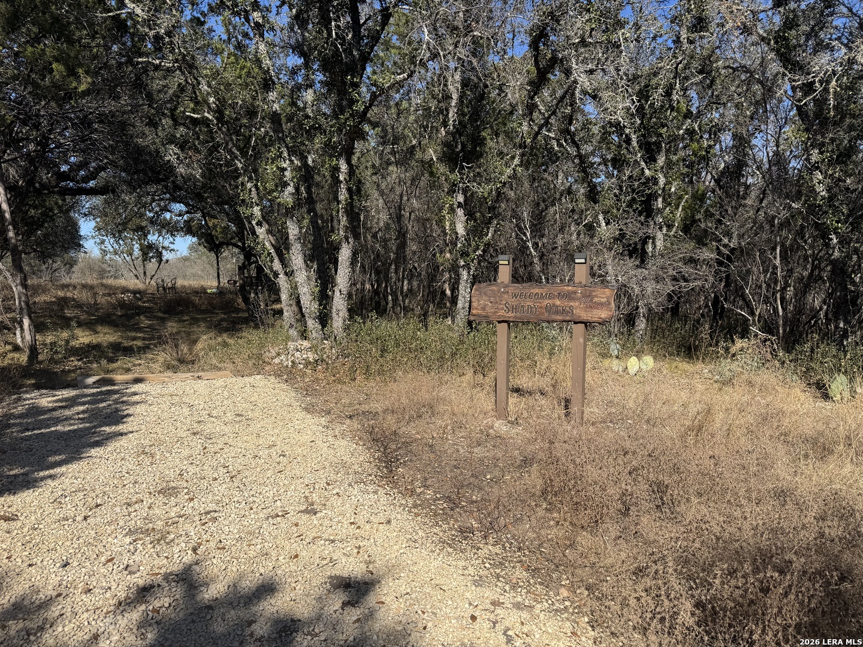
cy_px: 324
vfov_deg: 56.8
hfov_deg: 71.6
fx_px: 598
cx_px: 432
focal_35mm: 24
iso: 80
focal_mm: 6.76
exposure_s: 1/4608
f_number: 1.78
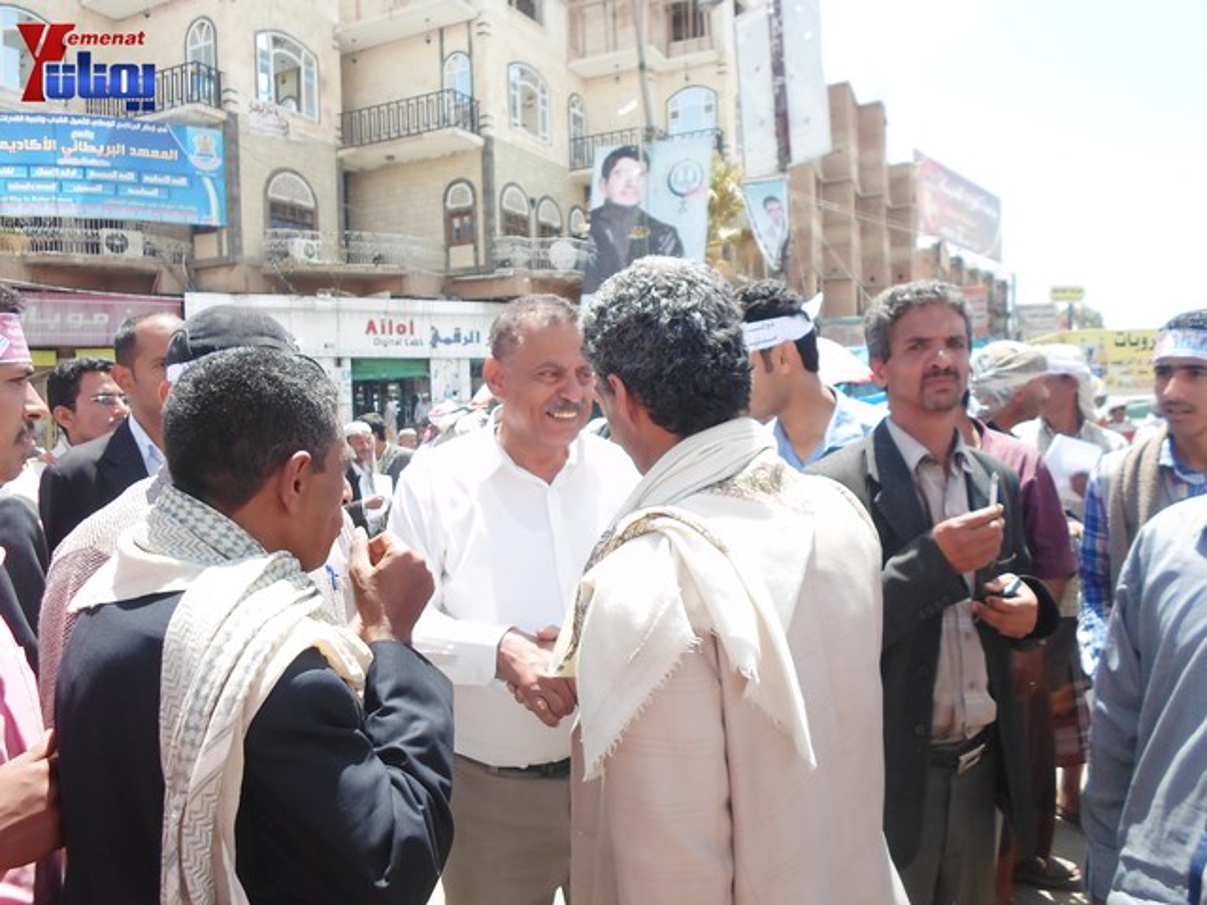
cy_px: 452
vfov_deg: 54.9
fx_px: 872
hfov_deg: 69.4
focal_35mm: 25
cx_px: 604
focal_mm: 4.5
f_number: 2.5
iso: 80
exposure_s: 1/500
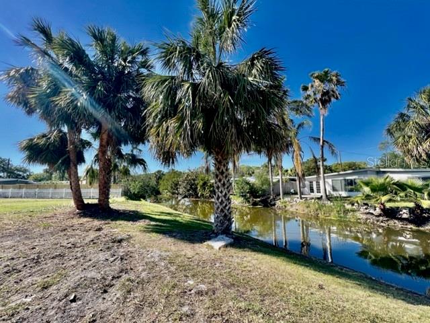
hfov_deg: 106.2
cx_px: 215
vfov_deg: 89.9
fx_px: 161
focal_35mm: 13
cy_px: 162
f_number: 1.8
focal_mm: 1.57
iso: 32
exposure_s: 1/564
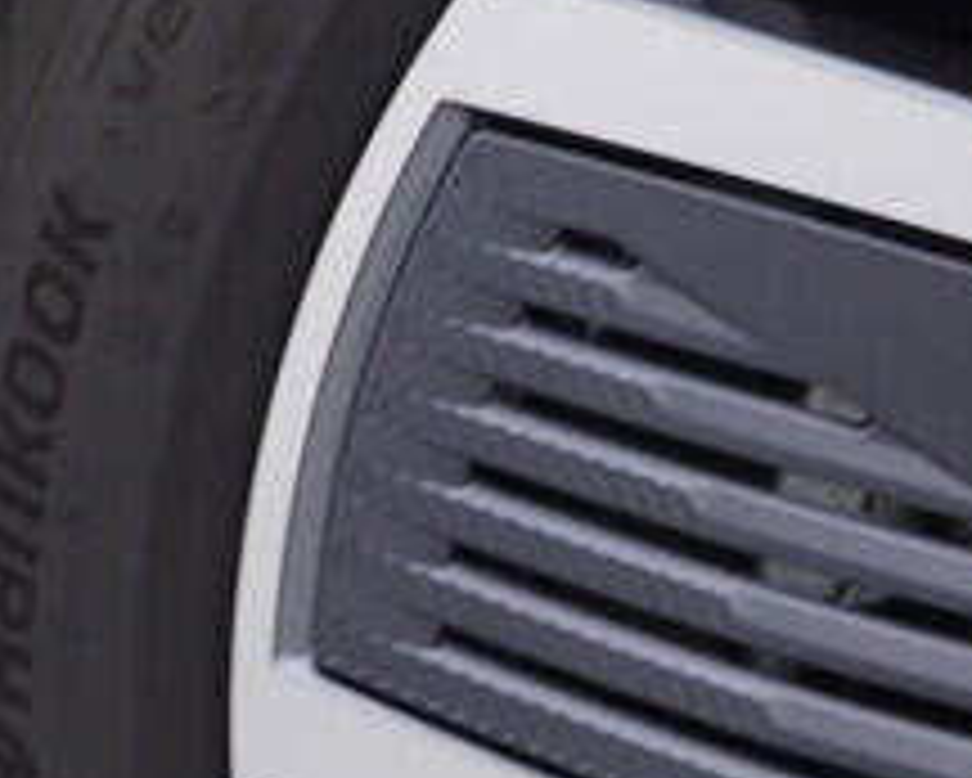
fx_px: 6476
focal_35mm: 225
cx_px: 1976
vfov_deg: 6.9
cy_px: 697
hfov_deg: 8.2
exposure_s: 1/60
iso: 125
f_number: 3.5
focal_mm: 24
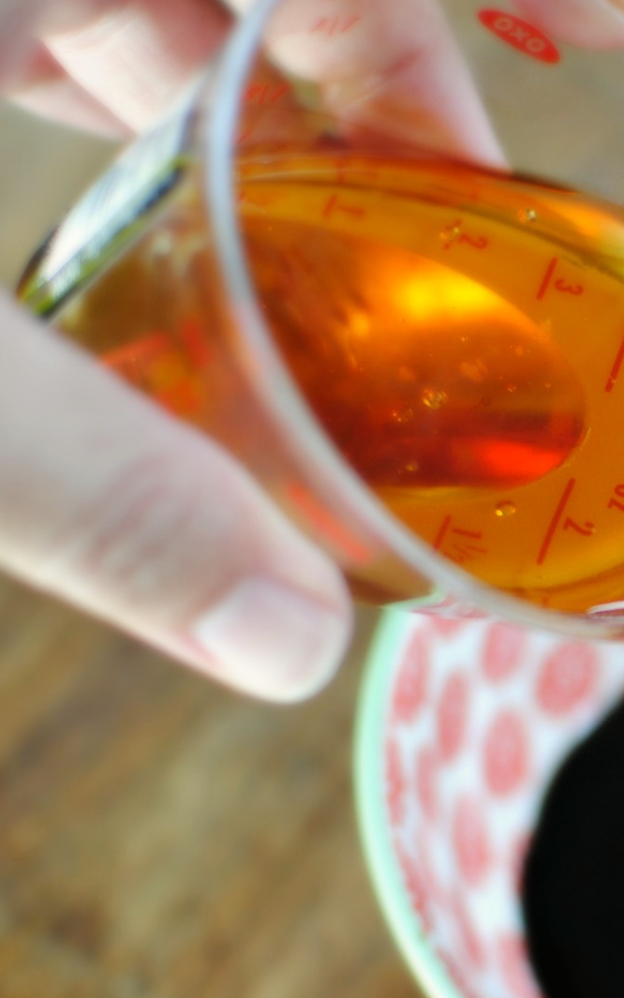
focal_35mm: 109
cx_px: 833
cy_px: 574
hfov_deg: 11.7
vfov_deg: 19.1
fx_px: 2966
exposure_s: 1/50
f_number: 2.2
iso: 280
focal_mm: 35
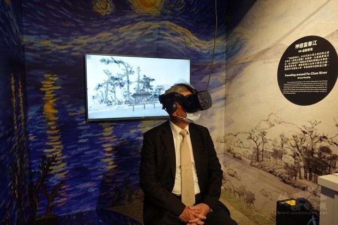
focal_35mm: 24
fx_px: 225
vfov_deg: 53.1
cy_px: 112
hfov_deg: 73.8
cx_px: 169
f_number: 2
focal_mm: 8.93
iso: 160
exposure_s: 1/30
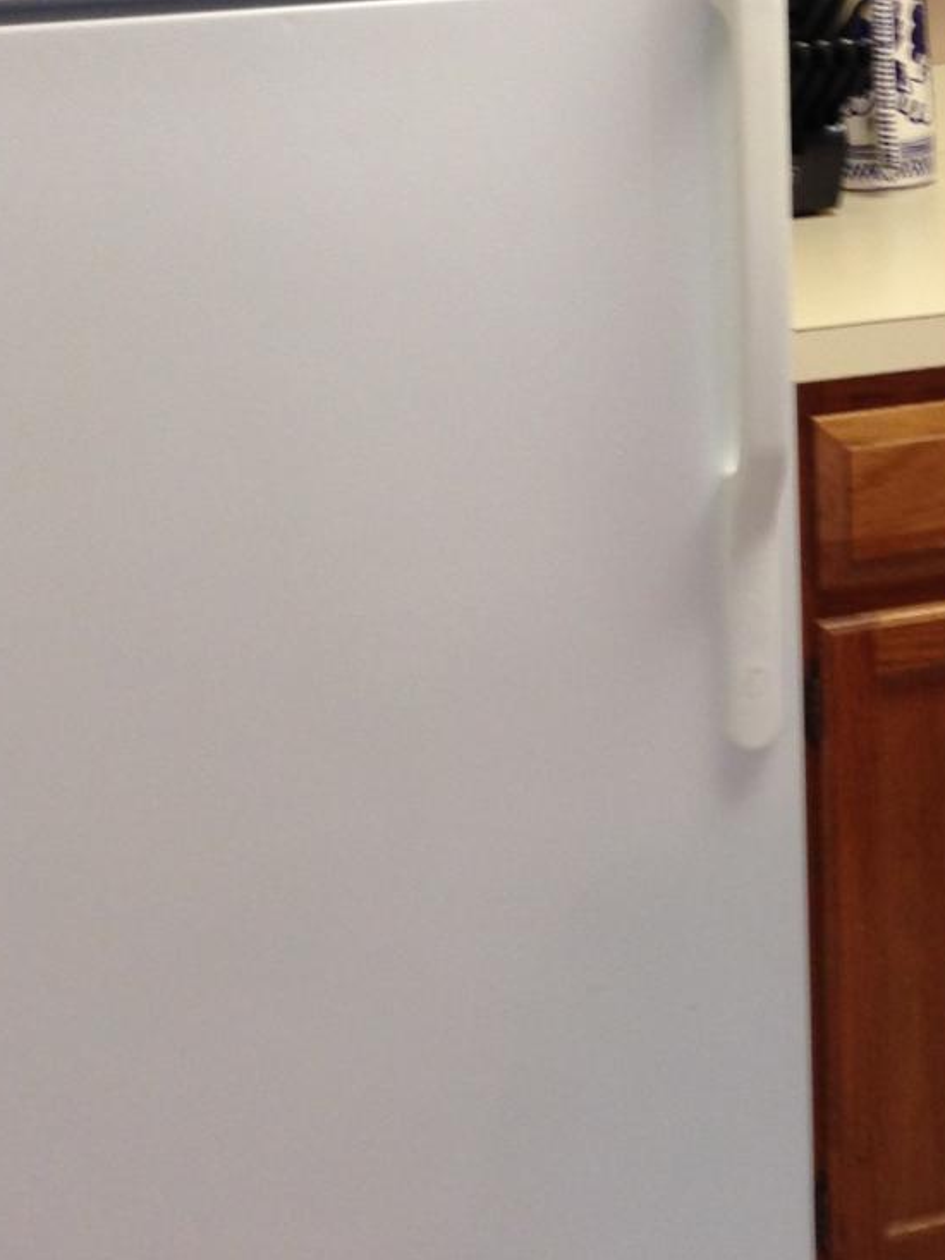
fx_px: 3275
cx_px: 857
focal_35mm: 90
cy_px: 260
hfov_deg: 16.2
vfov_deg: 21.5
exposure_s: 1/20
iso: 64
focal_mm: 4.12
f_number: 2.4
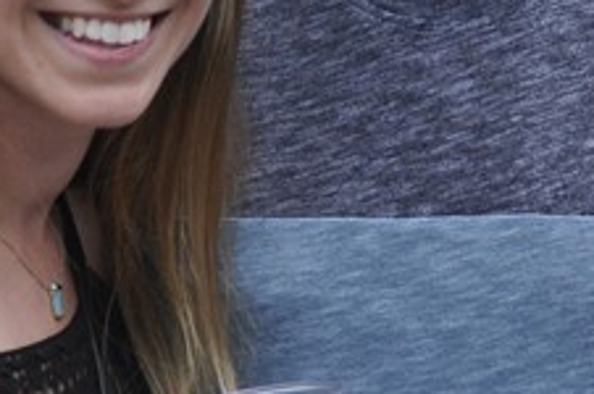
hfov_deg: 11.1
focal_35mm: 186
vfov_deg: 7.1
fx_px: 3065
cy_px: -391
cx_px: 415
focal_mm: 28
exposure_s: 1/40
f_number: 4
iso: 400
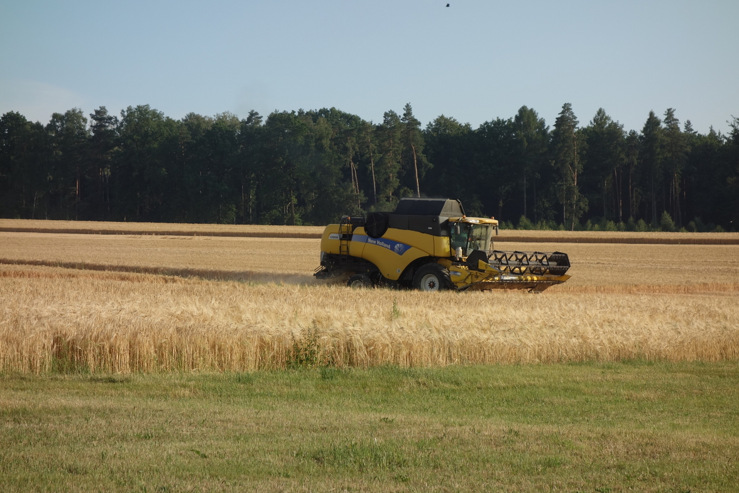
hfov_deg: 20.0
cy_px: 248
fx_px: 2094
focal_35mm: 102
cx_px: 373
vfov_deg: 13.4
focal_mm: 37.1
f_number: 5.6
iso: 125
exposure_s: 1/400
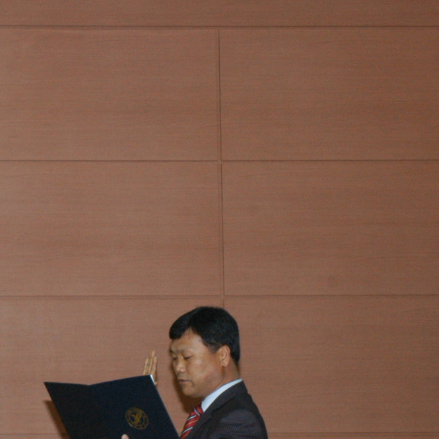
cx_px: -15
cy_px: 131
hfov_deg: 10.6
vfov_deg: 10.7
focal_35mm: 163
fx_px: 2339
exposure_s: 1/60
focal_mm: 38
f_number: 7.1
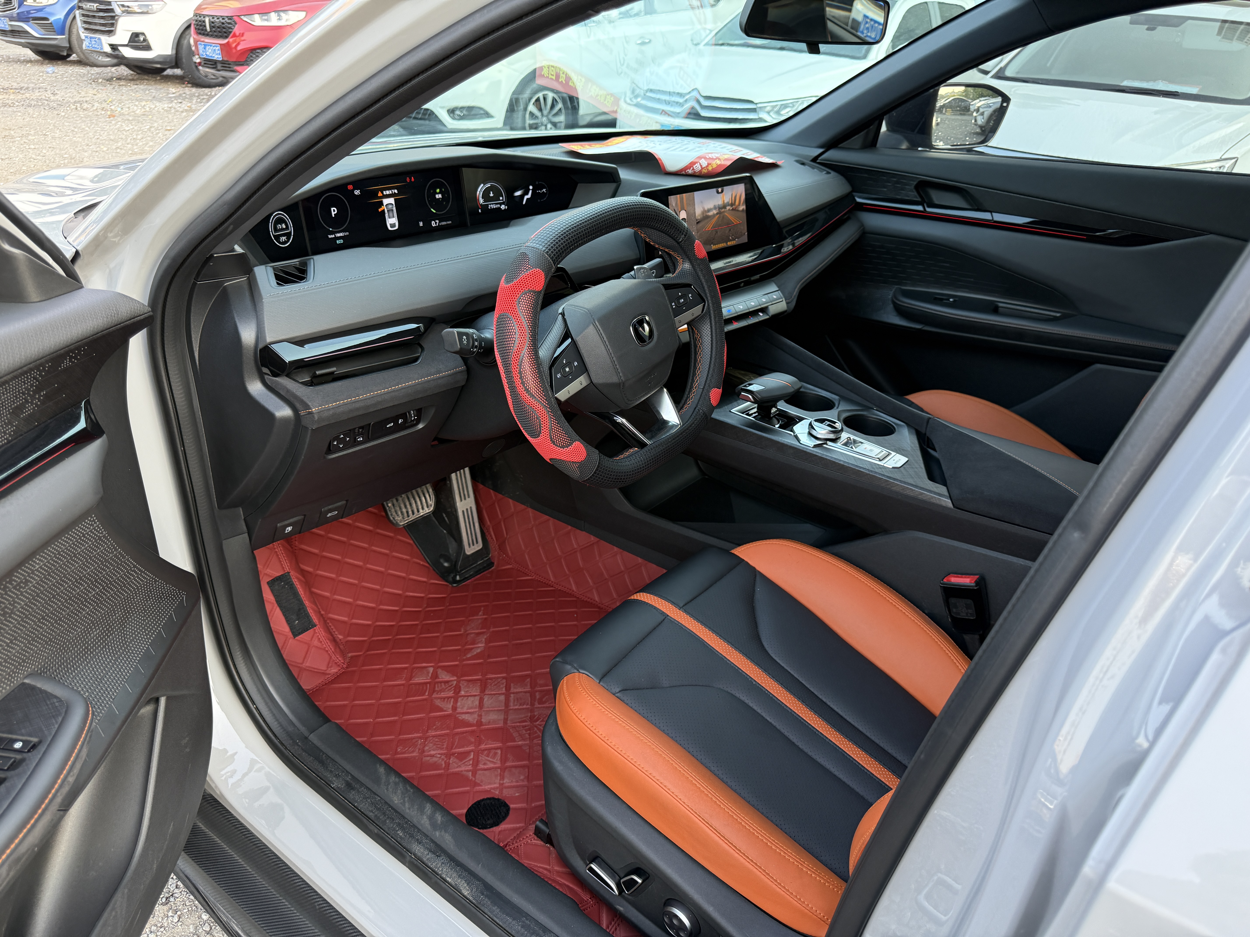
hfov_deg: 71.6
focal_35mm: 24
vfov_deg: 56.8
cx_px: 625
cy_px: 468
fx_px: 867
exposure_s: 1/190
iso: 200
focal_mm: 6.76
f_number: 1.78
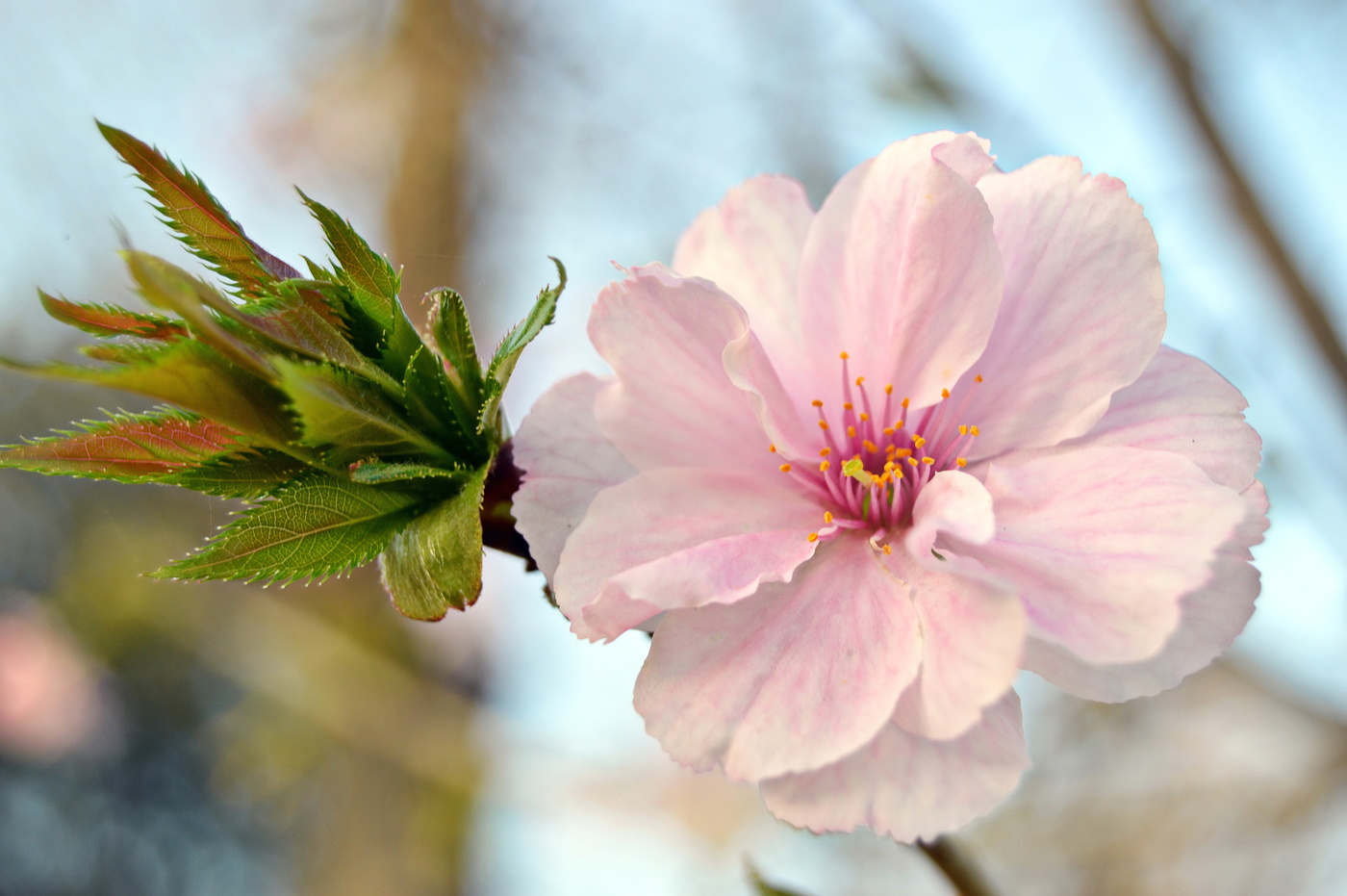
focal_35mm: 75
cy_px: 448
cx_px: 674
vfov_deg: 18.2
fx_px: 2804
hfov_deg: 27.0
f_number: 5.6
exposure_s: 1/125
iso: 110
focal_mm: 50
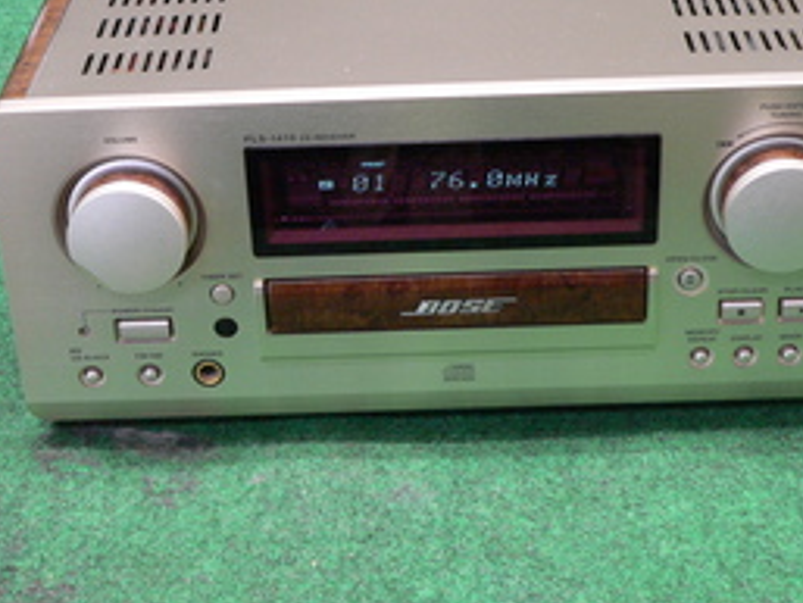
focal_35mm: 74
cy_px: 258
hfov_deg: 26.3
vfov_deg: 19.9
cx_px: 403
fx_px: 1717
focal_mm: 8.3
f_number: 2.8
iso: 200
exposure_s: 1/10
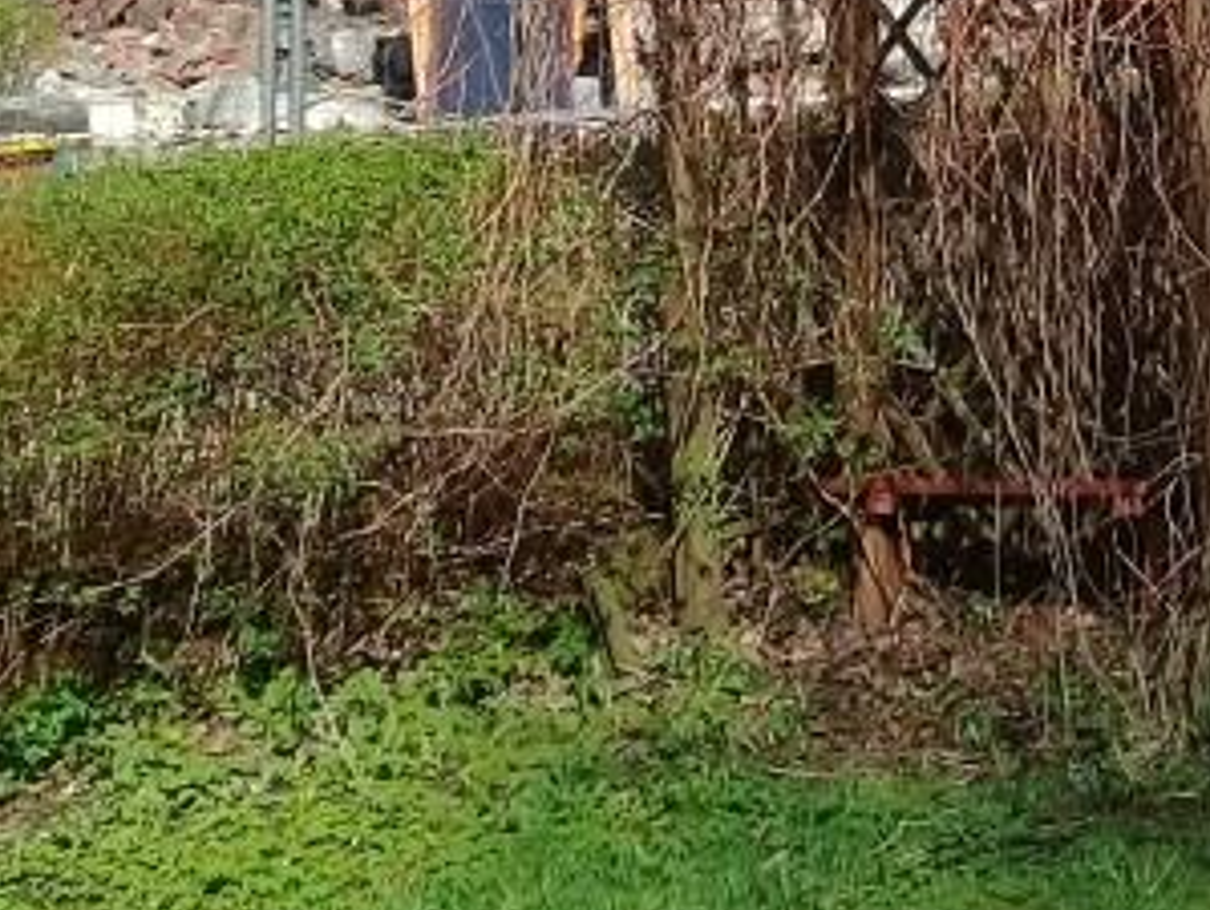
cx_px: 1352
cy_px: -578
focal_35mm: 106
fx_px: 3710
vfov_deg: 13.0
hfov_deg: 17.8
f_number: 2.2
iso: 50
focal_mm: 3.3
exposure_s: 1/984
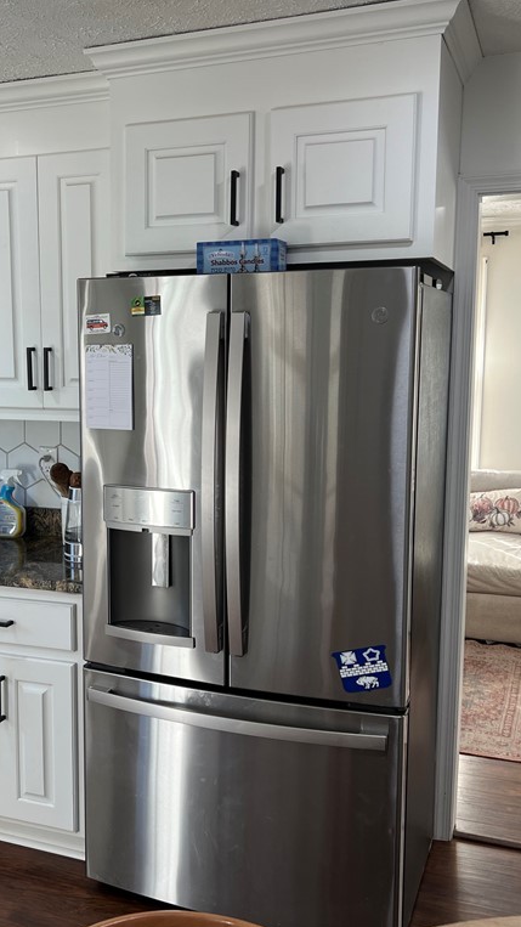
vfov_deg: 52.8
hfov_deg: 30.8
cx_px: 154
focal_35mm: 38
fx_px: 934
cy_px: 464
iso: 40
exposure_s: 1/120
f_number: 1.5
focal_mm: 5.7
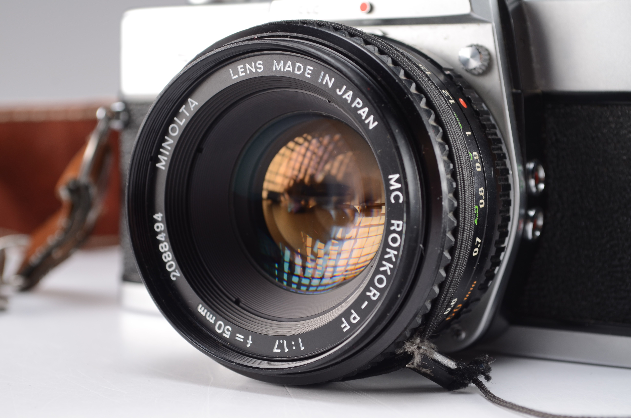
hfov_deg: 29.9
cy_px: 209
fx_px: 1181
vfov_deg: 20.1
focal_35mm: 68
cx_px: 316
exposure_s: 1/80
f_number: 7.1
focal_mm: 45
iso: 100
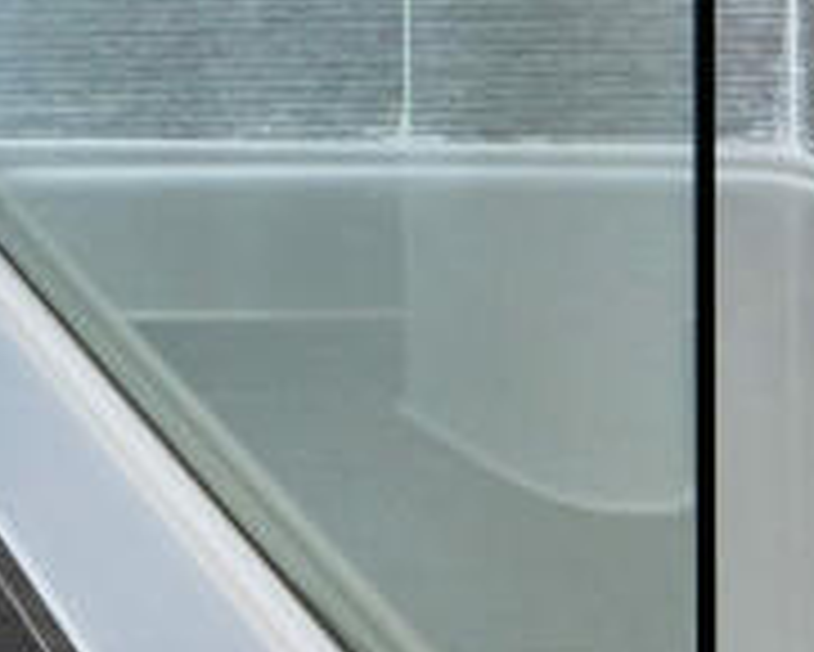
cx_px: -810
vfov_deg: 16.5
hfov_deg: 18.1
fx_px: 1727
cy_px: -641
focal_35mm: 72
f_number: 9
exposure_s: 1/5
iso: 320
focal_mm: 9
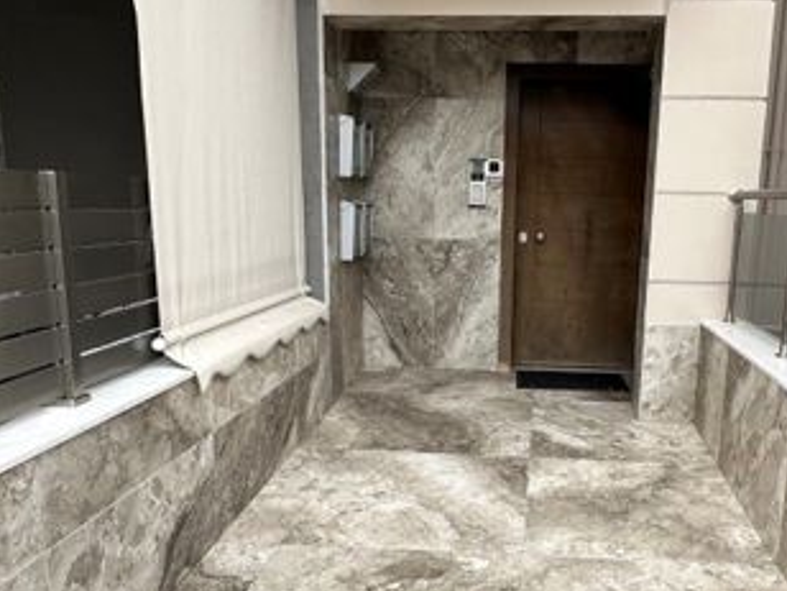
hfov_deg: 56.2
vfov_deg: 44.0
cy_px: 338
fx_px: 728
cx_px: 487
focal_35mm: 32
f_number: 2.2
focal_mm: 2.22
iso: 40
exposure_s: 1/303
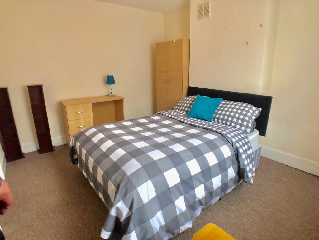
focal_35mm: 28
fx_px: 258
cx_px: 160
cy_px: 120
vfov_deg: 49.7
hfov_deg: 63.4
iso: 40
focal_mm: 3.99
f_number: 1.8
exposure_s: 1/17
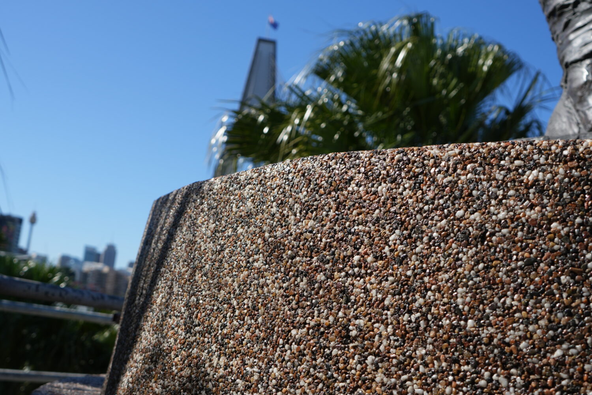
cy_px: 198
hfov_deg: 46.4
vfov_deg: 31.9
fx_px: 691
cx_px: 296
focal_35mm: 42
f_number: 5
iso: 100
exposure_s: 1/800
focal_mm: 28
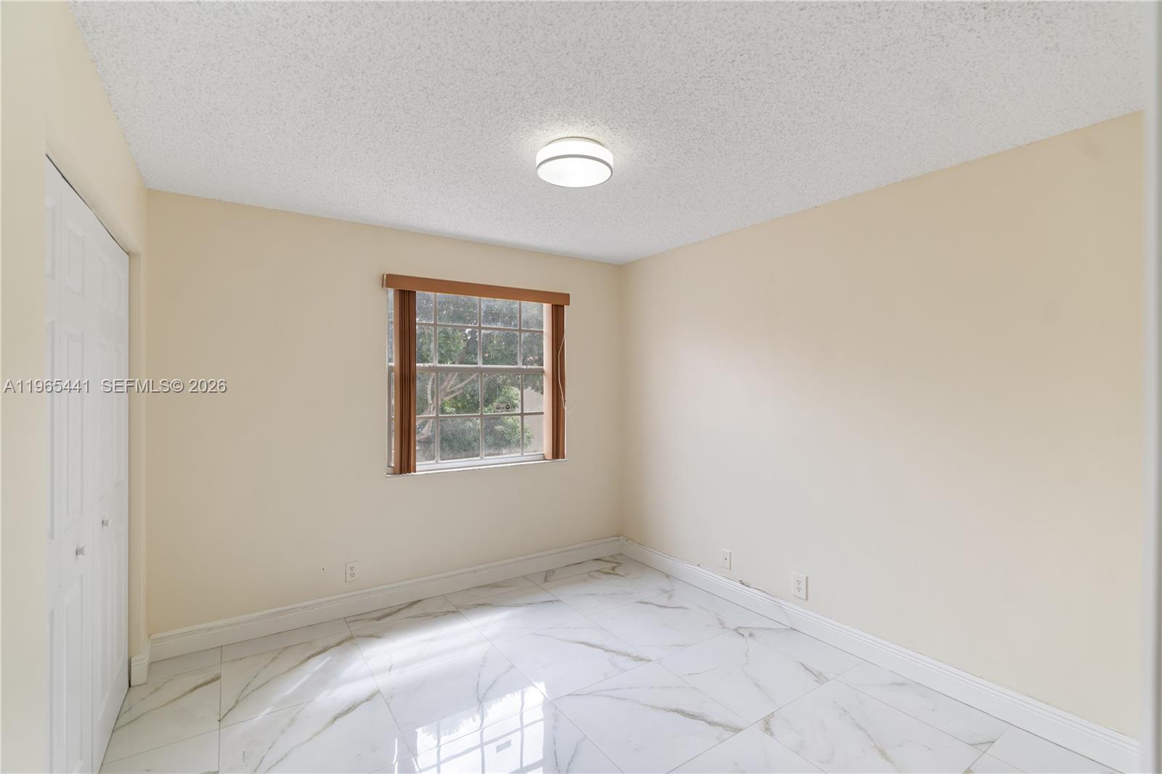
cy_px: 387
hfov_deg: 96.7
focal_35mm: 16
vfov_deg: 73.7
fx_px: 516
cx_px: 581
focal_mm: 16
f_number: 4.5
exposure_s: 1/20
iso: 200
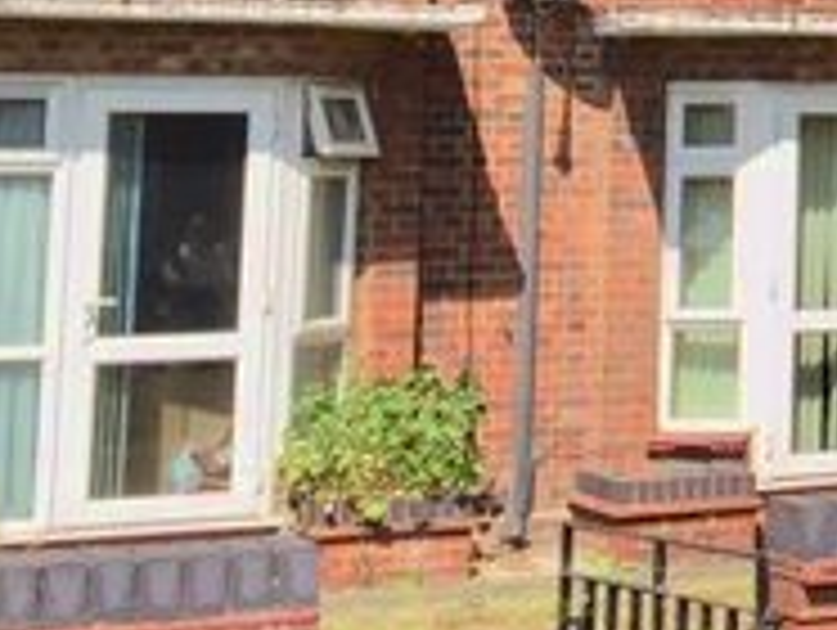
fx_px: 2639
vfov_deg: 13.3
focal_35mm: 109
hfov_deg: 16.0
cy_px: -124
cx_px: 1386
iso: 32
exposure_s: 1/1647
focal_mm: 4.15
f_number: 2.2
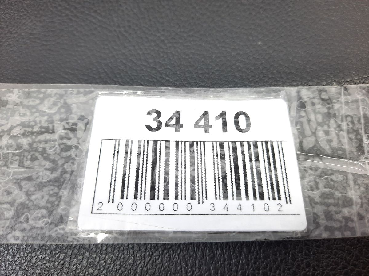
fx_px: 266
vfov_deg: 54.9
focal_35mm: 25
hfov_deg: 69.4
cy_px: 138
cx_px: 184
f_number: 2
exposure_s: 1/50
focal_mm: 4.6
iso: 125
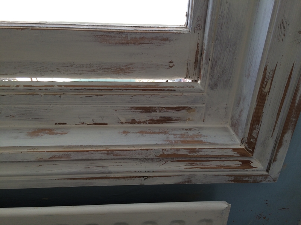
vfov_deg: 48.2
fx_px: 252
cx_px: 150
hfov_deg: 61.7
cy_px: 112
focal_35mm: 29
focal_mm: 4.15
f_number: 2.2
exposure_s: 1/60
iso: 40
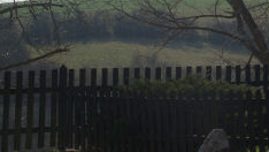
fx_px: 874
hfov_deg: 16.3
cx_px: 372
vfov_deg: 9.8
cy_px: -22
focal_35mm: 123
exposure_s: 1/640
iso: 200
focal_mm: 27
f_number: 11
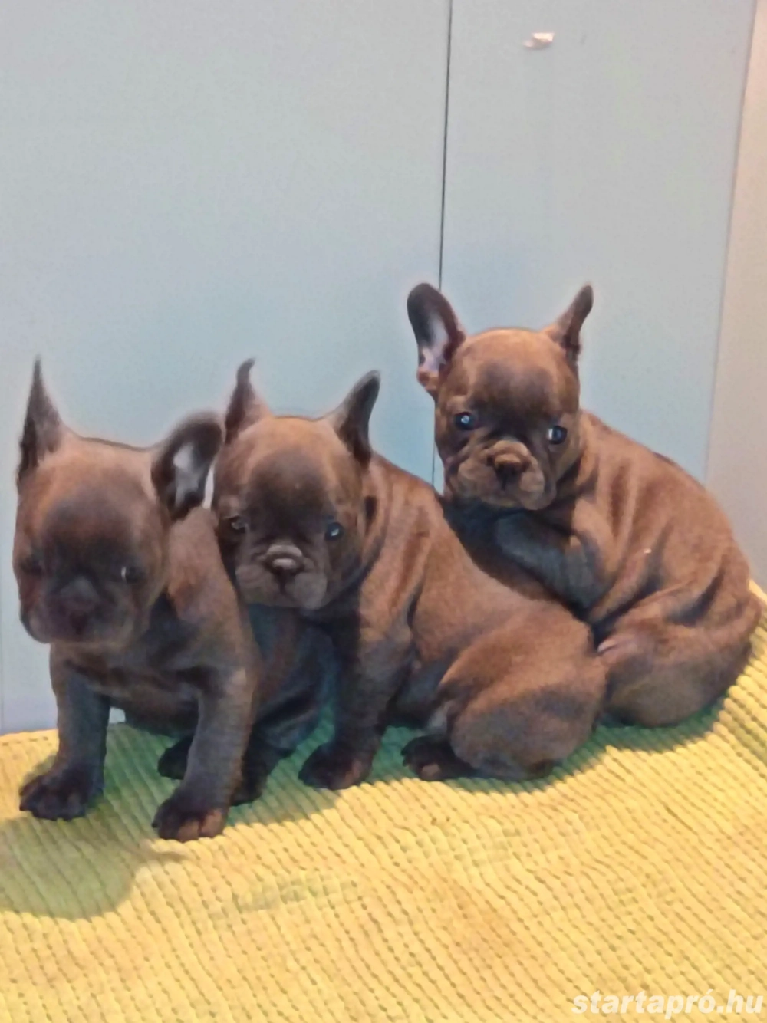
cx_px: 384
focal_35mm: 79
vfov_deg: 24.7
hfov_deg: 18.7
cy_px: 512
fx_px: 2335
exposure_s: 1/20
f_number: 1.75
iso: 6618
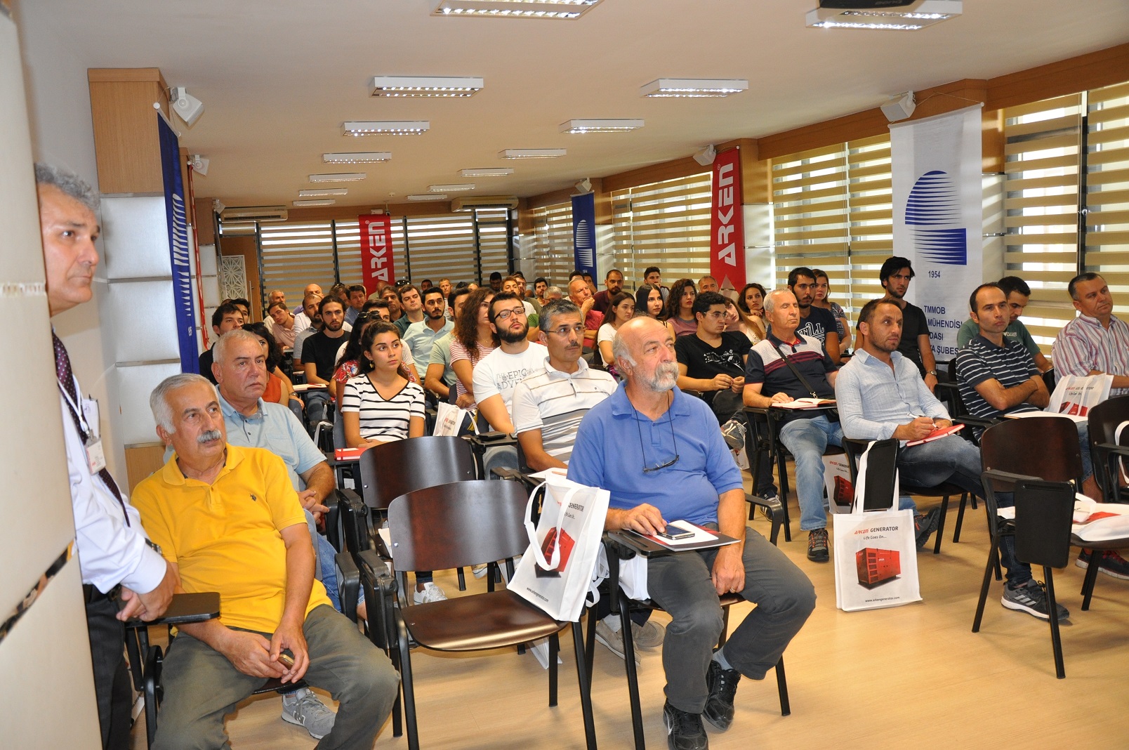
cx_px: 564
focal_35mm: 27
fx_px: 846
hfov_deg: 67.4
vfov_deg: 47.8
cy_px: 375
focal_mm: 18
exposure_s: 1/60
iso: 800
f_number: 3.5
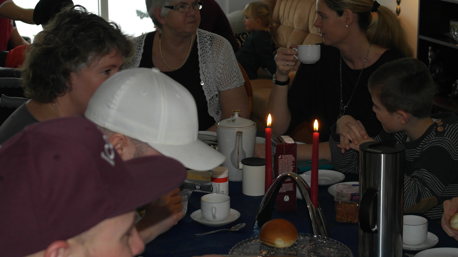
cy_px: 60
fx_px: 959
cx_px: 243
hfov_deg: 26.8
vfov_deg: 15.2
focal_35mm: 79
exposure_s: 1/60
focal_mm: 35
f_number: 4.5
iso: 400
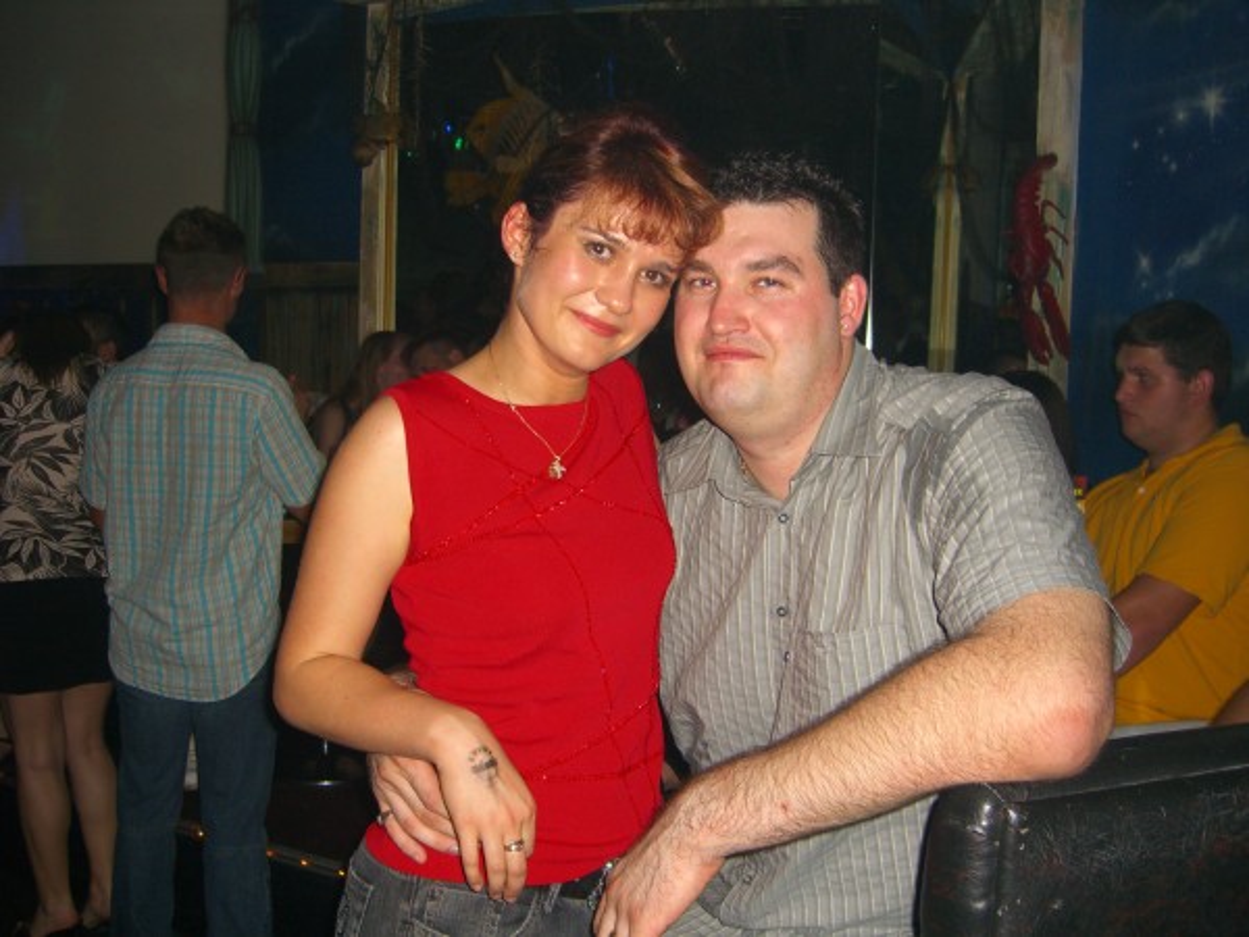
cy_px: 468
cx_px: 624
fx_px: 1371
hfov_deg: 49.0
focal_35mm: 38
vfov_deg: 37.7
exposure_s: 1/60
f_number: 2.8
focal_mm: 7.9
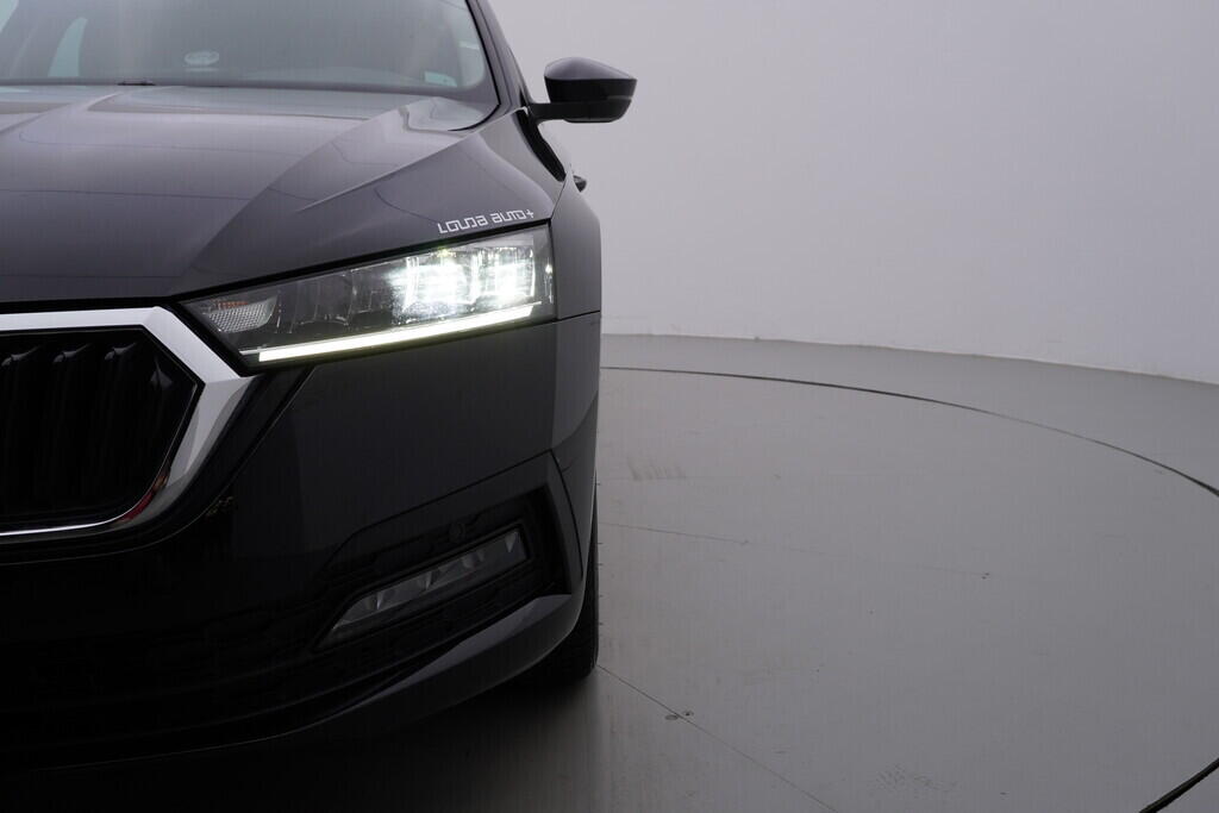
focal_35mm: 36
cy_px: 406
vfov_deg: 36.9
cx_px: 610
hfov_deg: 53.1
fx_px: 1219
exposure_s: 1/125
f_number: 5
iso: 125
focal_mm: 24
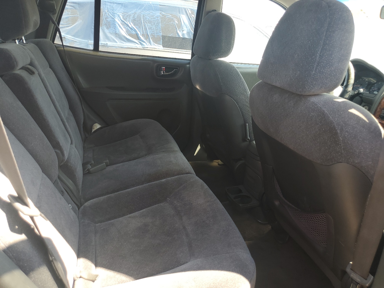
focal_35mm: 26
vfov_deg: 53.1
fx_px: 288
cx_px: 192
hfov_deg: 67.3
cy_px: 144
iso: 50
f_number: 1.5
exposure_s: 1/204
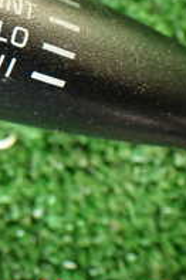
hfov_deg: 13.0
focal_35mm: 95
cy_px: -7
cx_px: -153
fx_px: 737
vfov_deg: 20.7
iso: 320
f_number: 2.3
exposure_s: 1/125
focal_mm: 5.4
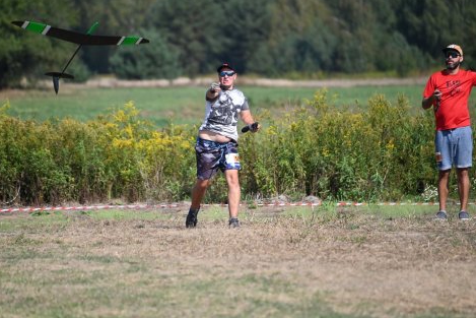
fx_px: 5608
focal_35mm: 424
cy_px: 163
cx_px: 230
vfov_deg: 3.2
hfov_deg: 4.9
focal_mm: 400
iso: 640
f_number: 6.3
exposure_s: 1/2500
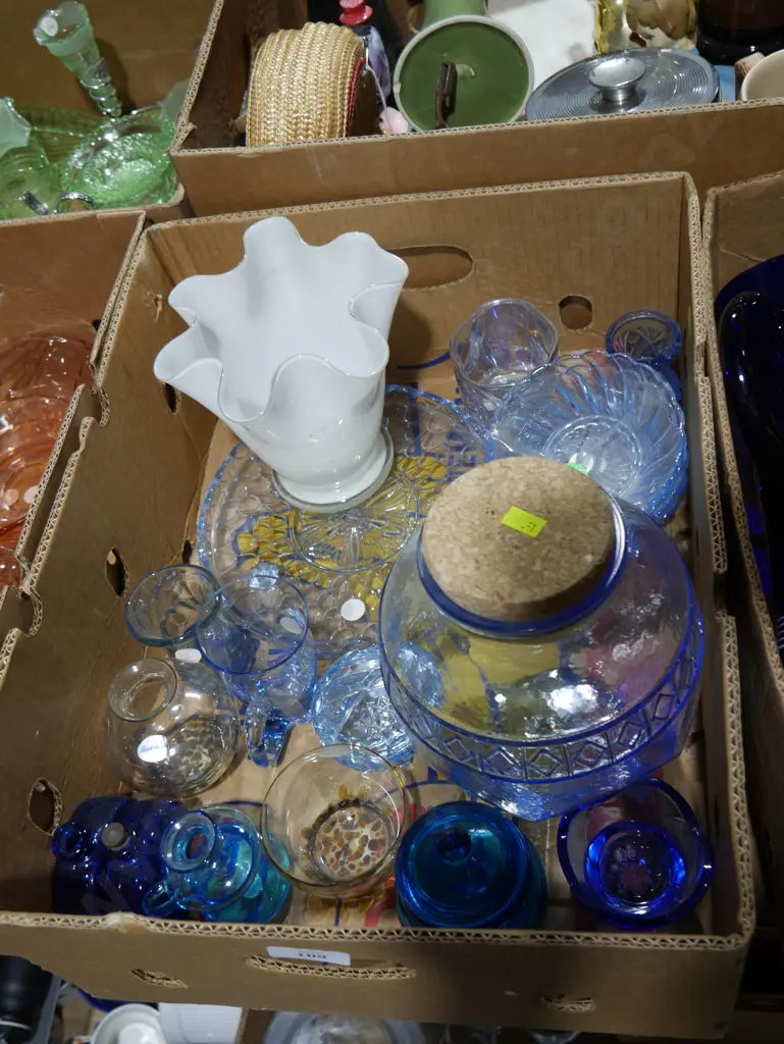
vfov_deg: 51.3
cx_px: 392
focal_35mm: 36
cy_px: 522
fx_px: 1086
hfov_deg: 39.7
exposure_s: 1/60
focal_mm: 18
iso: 200
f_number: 4
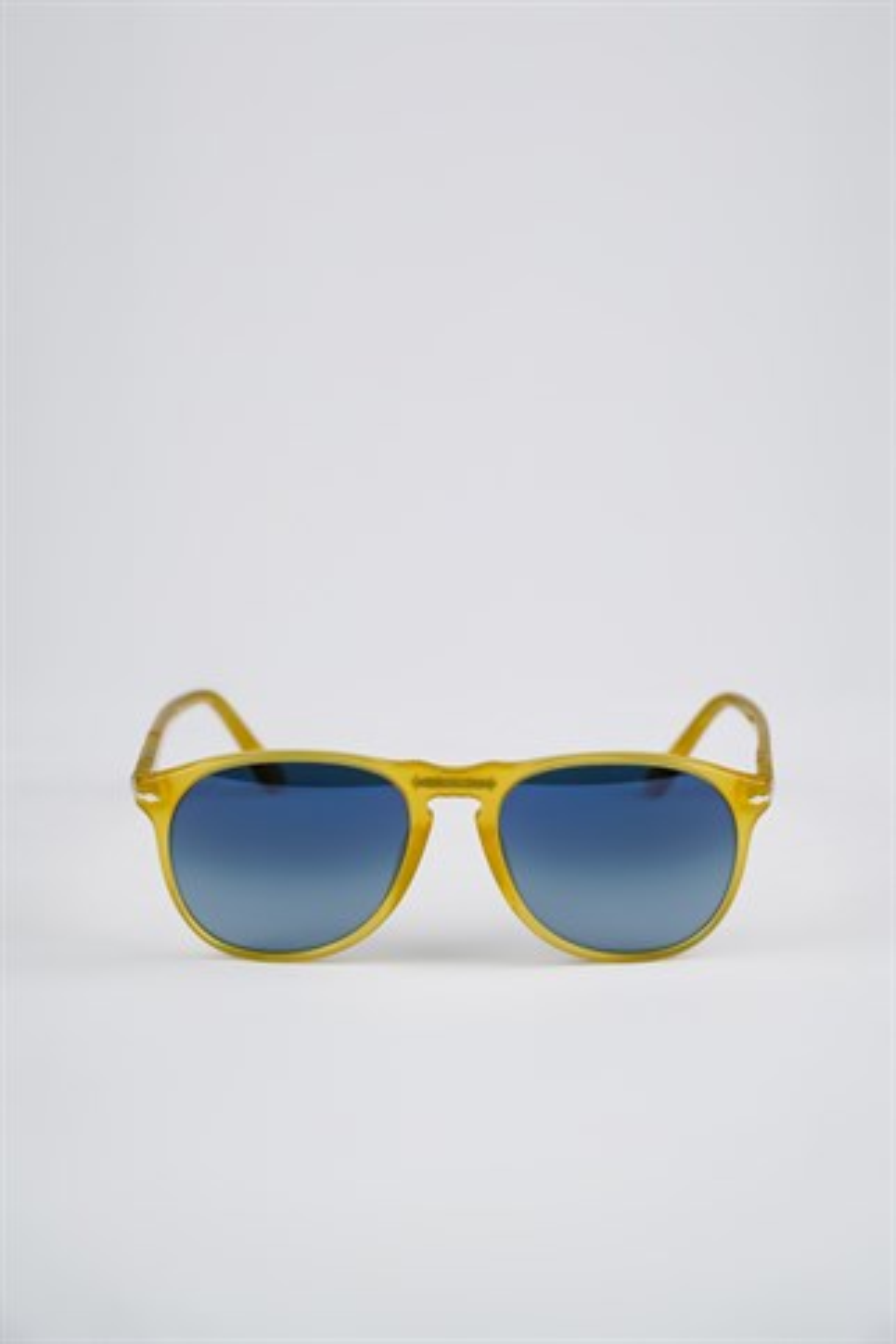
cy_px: 672
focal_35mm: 129
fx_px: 4816
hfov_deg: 10.6
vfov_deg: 15.9
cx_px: 448
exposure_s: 1/160
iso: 100
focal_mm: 86
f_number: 4.5
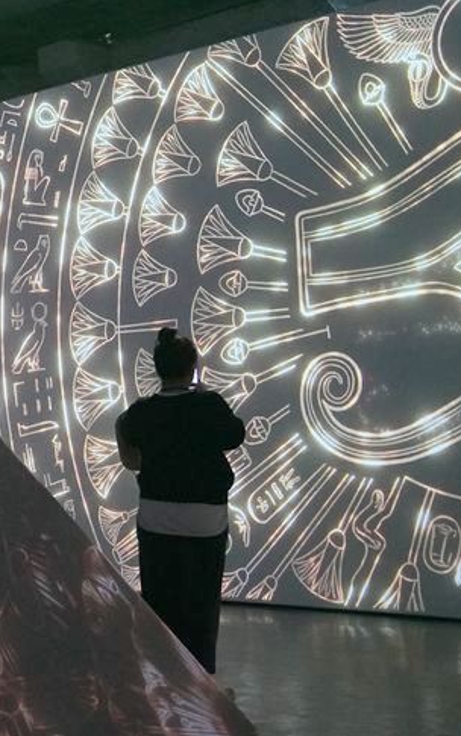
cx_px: -258
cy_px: 335
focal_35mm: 78
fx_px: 1567
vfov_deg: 26.5
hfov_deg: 15.3
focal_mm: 31
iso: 10000
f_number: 2.8
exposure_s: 1/160
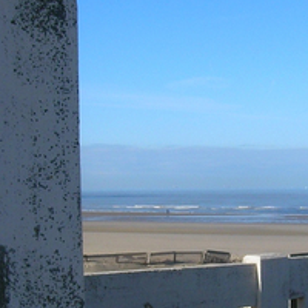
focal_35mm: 90
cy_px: 219
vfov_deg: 19.2
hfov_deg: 19.2
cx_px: 233
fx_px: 906
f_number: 4.9
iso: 50
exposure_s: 1/430
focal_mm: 5.7
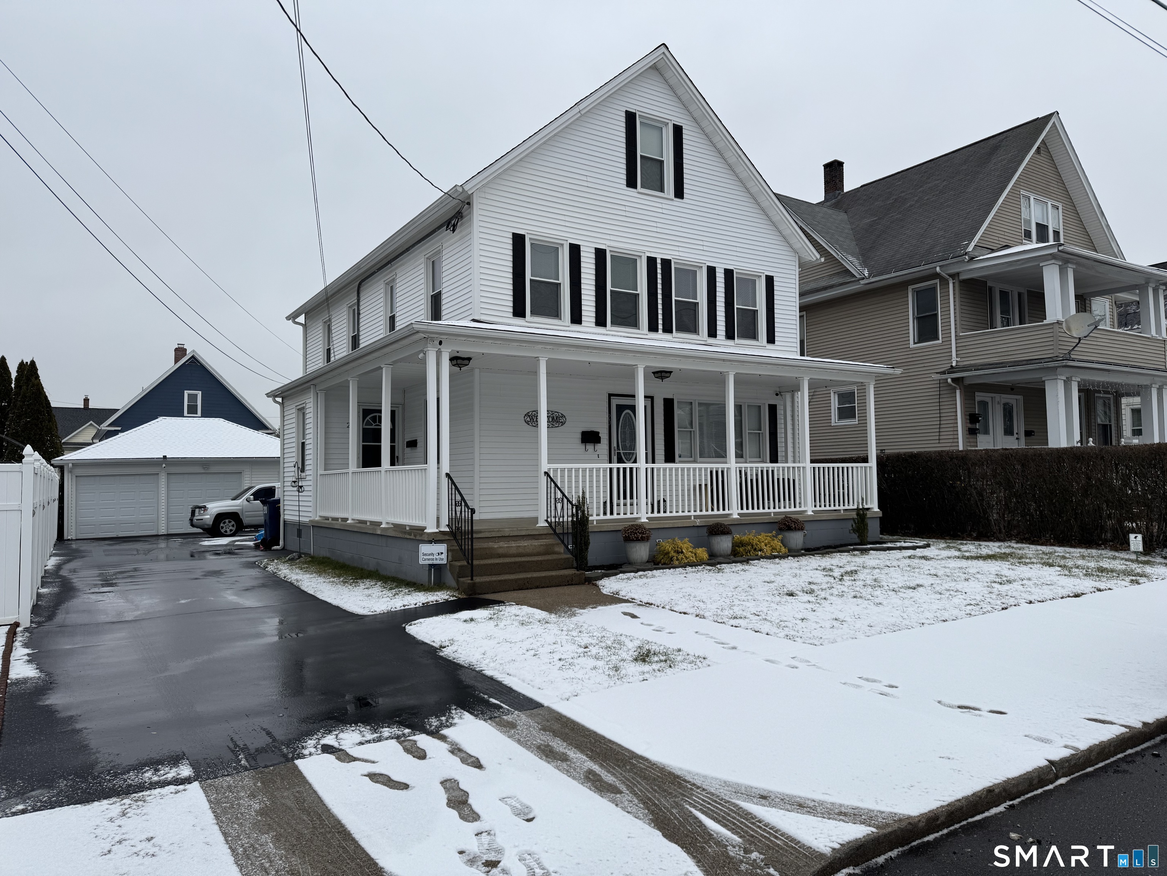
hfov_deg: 71.6
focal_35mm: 24
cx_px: 584
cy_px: 438
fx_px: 809
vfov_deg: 56.8
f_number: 1.78
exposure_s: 1/1059
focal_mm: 6.76
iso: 80
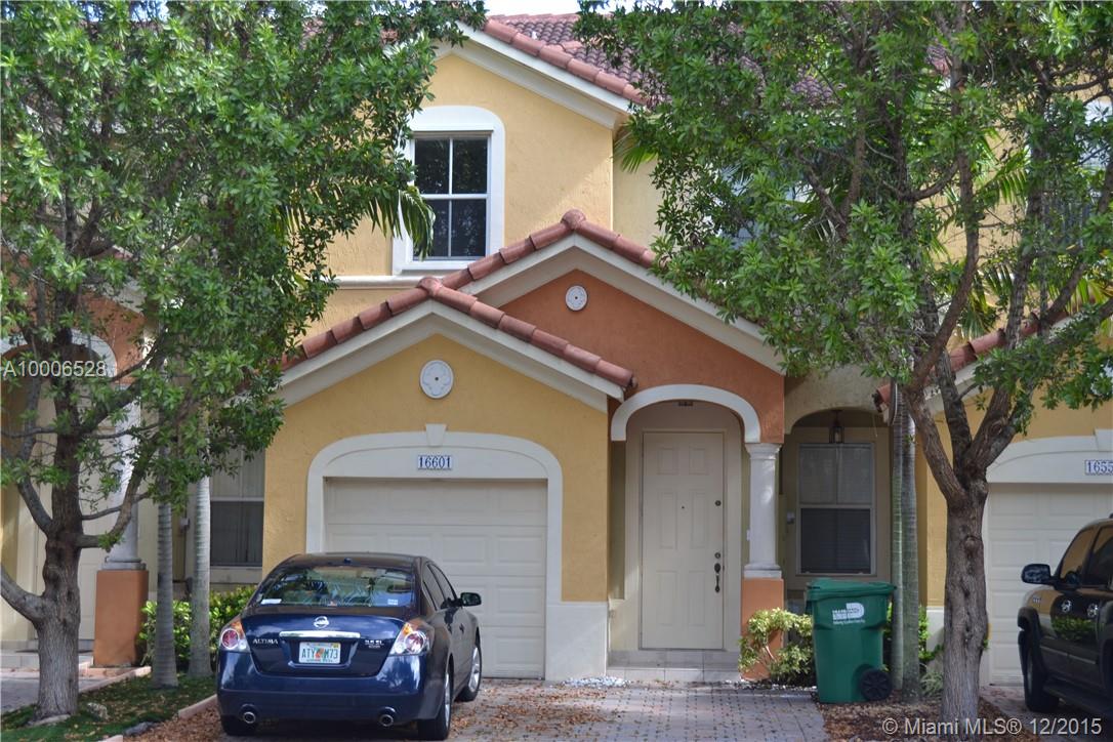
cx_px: 556
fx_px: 1762
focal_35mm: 57
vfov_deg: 23.8
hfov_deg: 35.1
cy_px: 371
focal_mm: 38
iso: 140
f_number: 5.6
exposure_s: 1/125
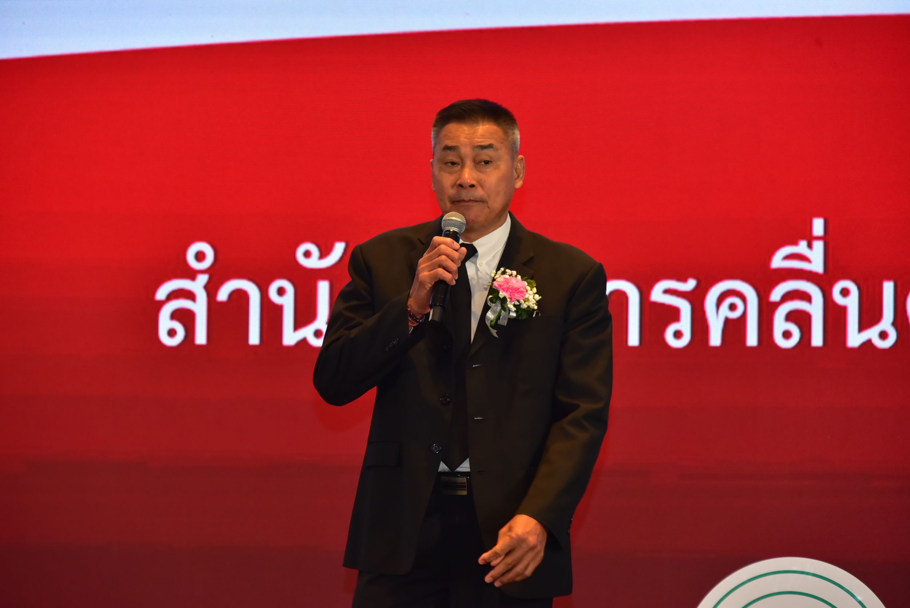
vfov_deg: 8.1
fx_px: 4299
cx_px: 455
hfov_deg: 12.1
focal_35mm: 170
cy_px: 304
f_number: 6.3
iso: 1600
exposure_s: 1/160
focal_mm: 170
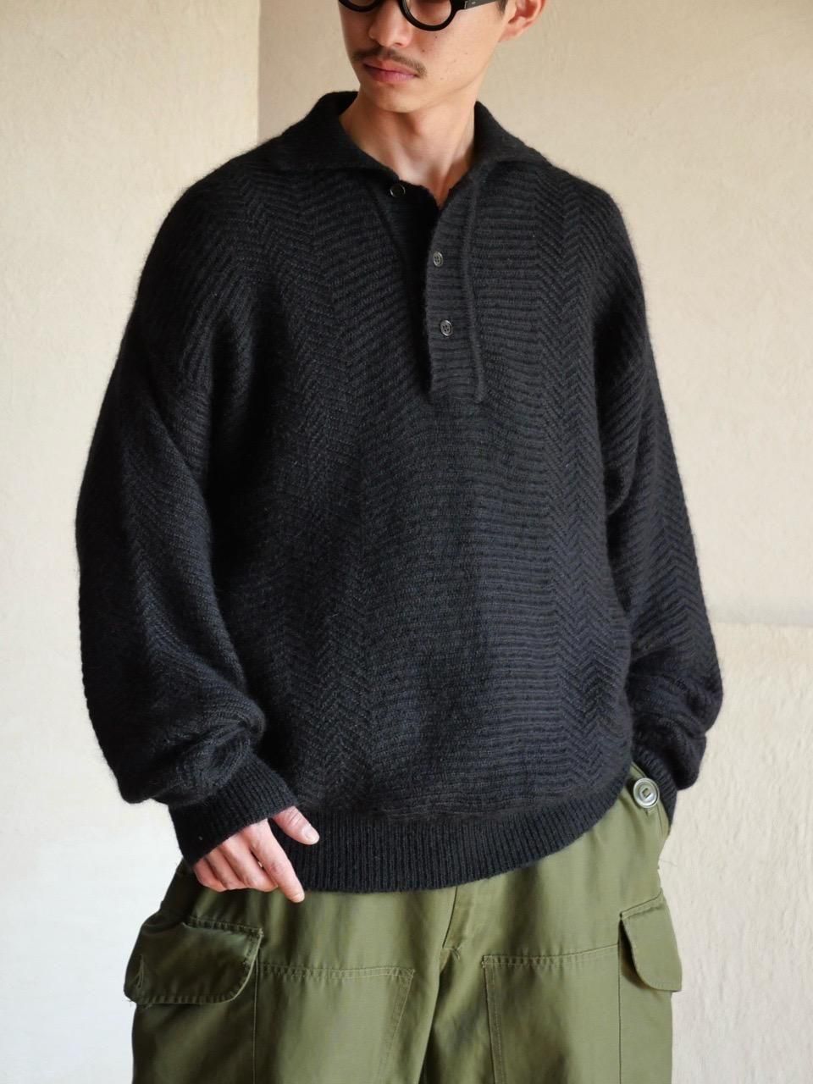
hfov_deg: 16.1
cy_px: 542
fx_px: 2881
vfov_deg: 21.3
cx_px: 406
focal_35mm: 92
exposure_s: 1/100
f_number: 3.9
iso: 1000
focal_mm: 46
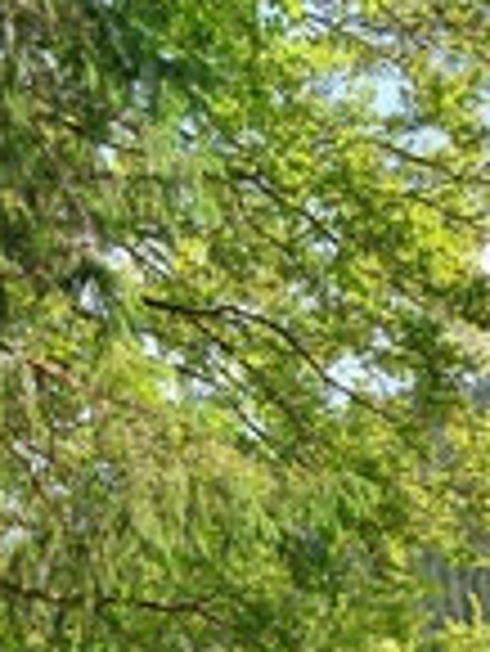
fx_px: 1300
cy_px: 773
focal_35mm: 69
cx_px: 229
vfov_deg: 25.4
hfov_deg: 21.3
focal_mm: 5.23
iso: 25
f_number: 1.8
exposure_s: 1/333
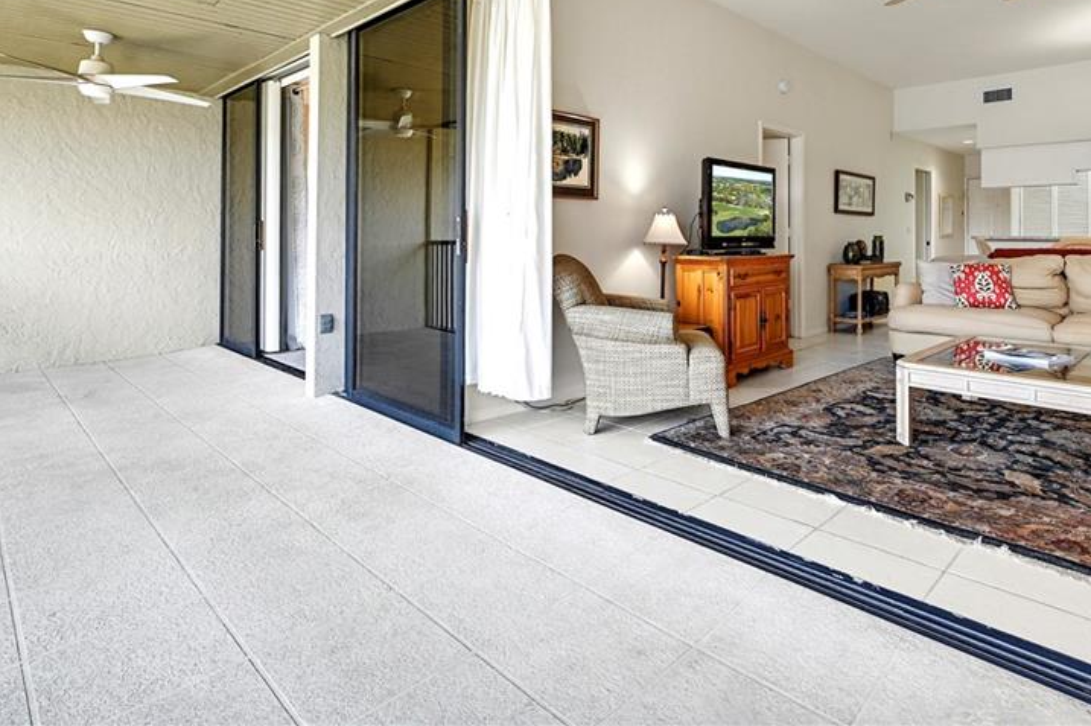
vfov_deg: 59.5
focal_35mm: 20
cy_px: 209
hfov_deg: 83.7
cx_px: 607
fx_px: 606
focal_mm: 14
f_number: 8
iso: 100
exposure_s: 1/8
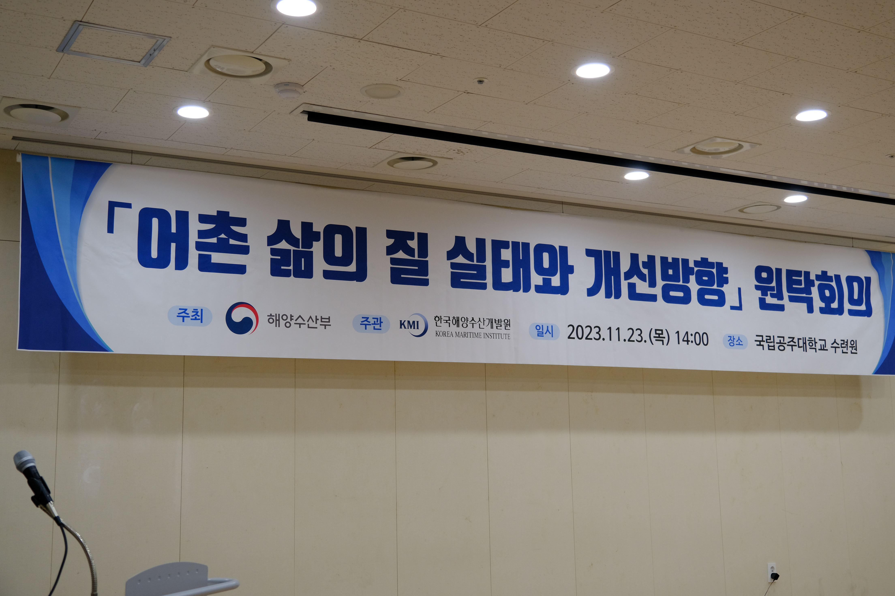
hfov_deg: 49.6
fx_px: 970
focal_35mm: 39
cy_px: 298
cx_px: 448
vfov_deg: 34.2
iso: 640
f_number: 4
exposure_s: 1/200
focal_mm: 26
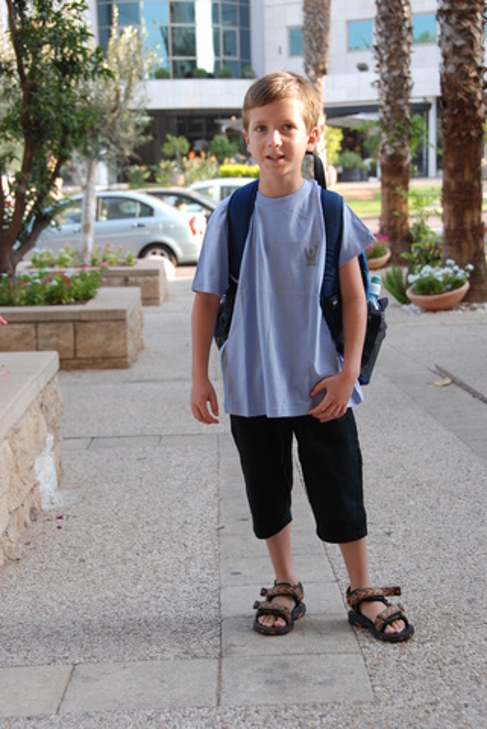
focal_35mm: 69
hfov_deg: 19.8
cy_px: 364
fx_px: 1397
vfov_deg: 29.2
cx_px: 244
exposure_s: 1/160
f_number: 6.3
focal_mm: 46
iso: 400
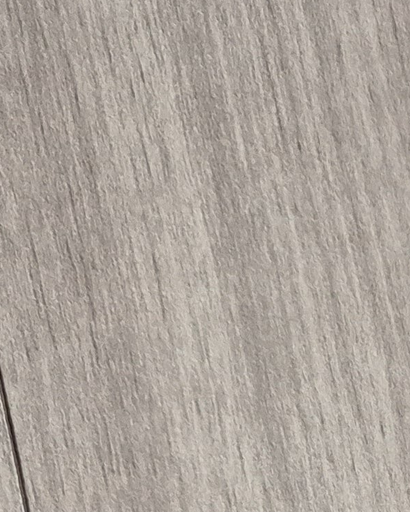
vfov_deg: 14.8
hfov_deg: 10.2
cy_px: 774
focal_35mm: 121
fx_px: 1835
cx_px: 1124
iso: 640
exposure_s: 1/60
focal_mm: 5.4
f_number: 1.8
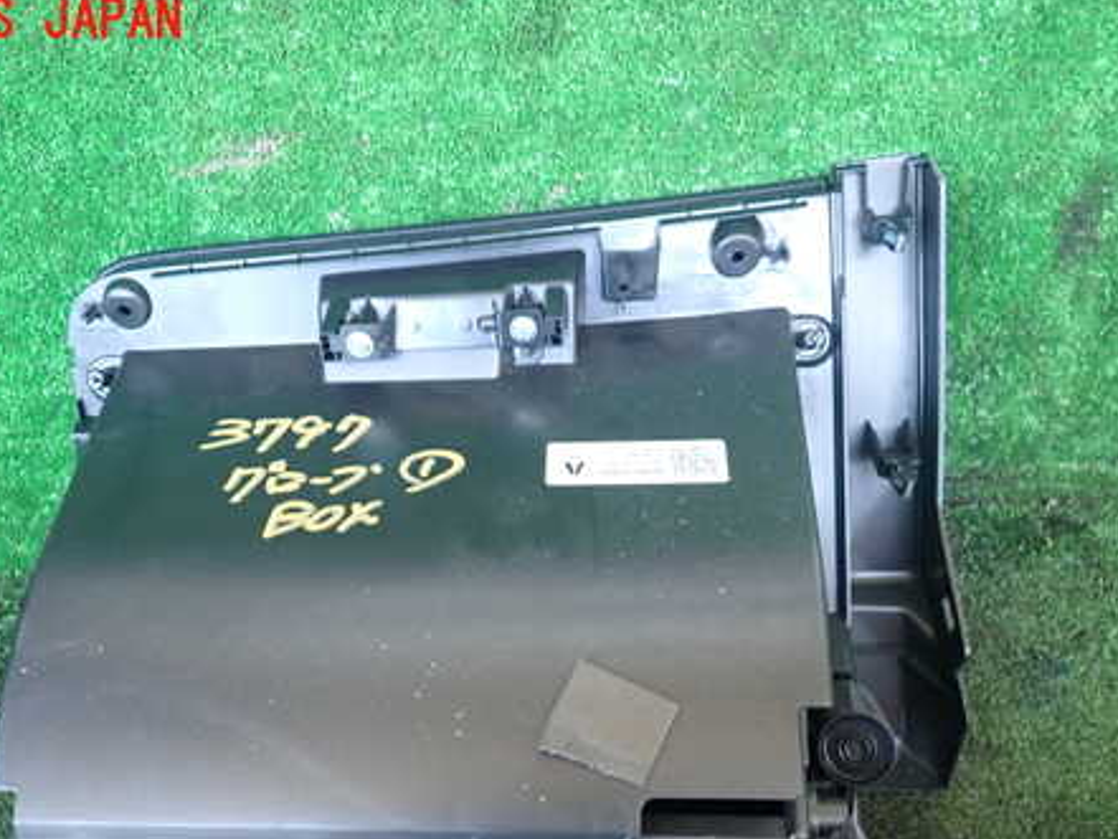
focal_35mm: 34
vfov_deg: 41.3
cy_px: 560
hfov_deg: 53.8
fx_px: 1098
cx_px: 482
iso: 250
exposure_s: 1/30
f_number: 2
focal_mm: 4.5
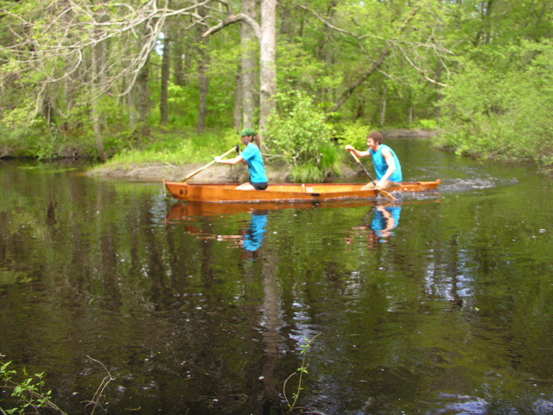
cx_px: 276
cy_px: 208
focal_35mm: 35
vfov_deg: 40.7
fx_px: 559
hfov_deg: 52.6
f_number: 2.8
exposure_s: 1/125
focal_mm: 8.9
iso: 50
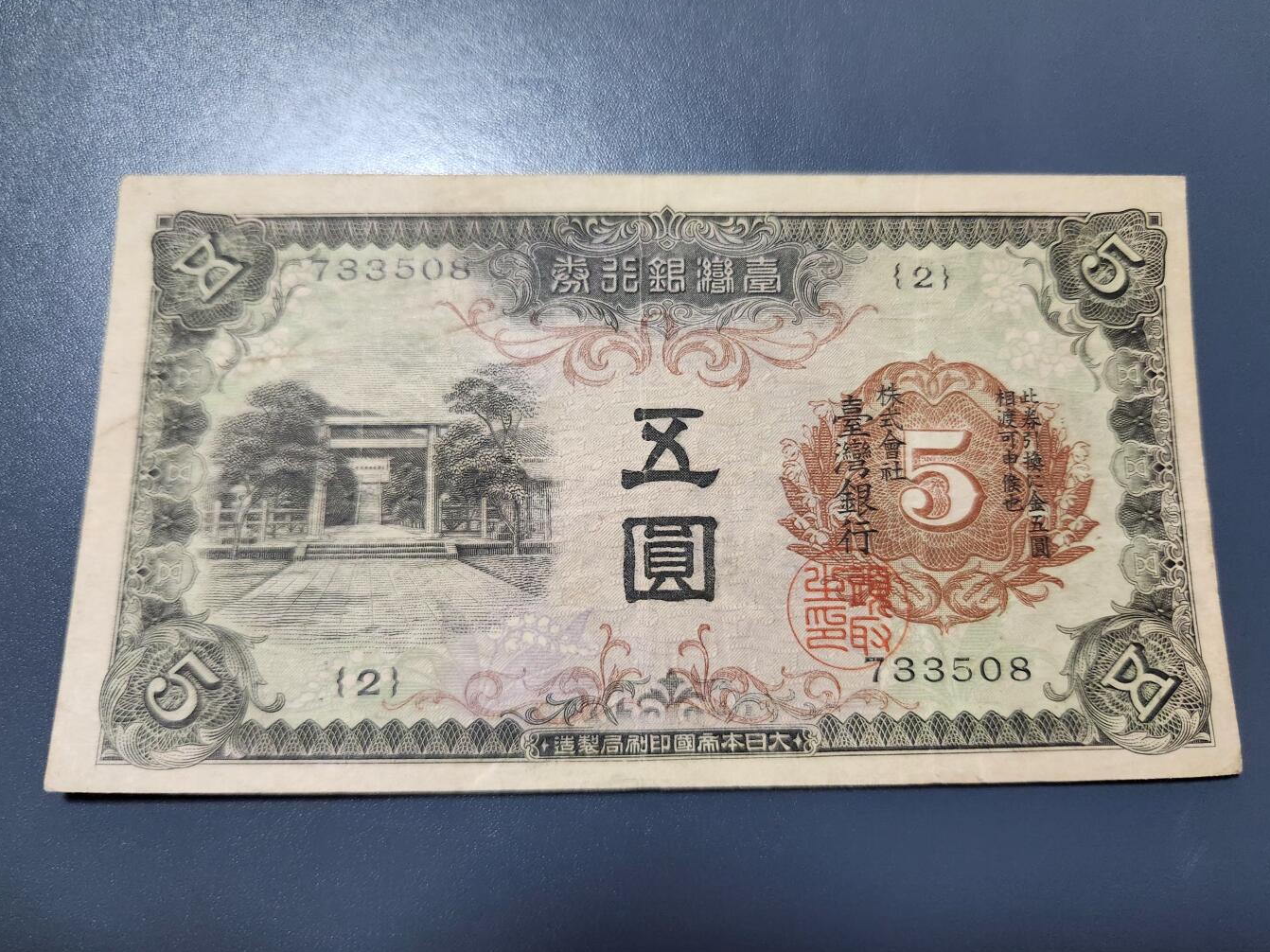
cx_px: 642
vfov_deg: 56.8
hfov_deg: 71.6
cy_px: 474
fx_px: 880
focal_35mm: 24
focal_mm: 5.4
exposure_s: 1/101
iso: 800
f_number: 1.8
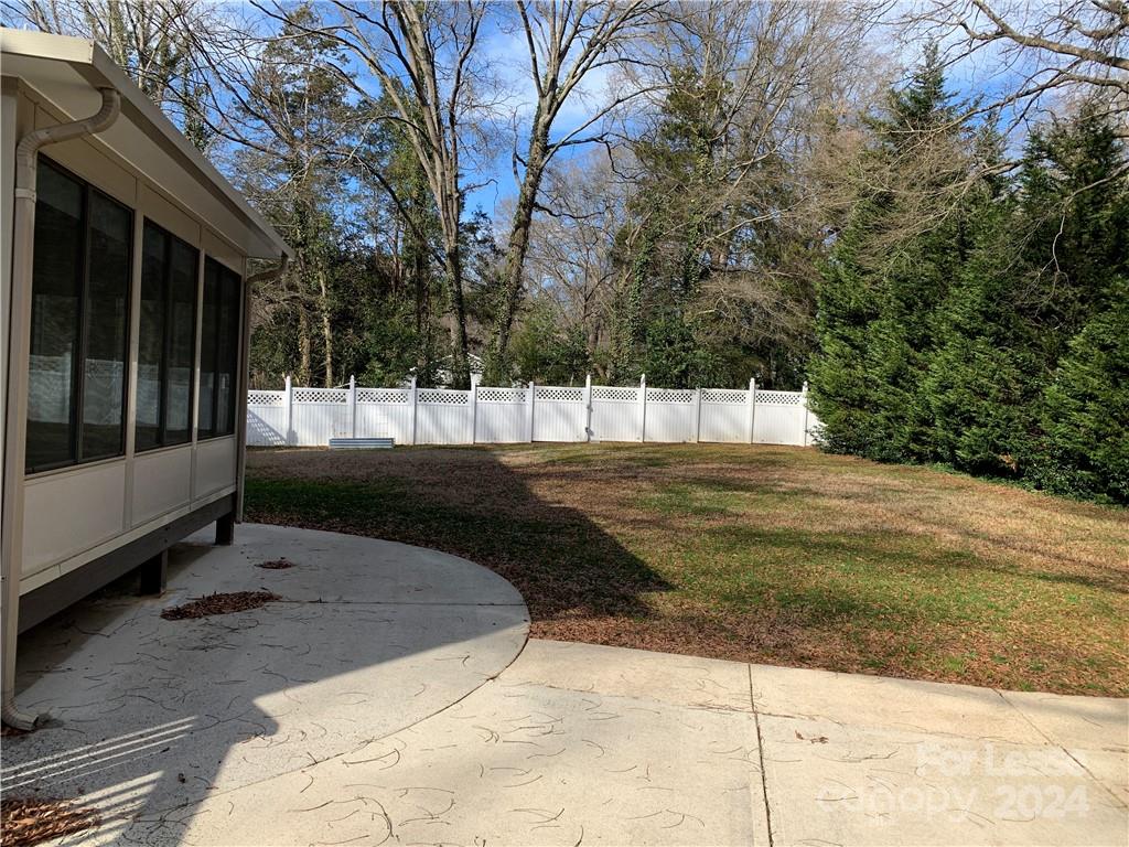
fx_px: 848
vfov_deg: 53.1
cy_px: 424
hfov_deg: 67.3
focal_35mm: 26
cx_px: 564
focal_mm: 4.25
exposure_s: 1/1314
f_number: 1.8
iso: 25
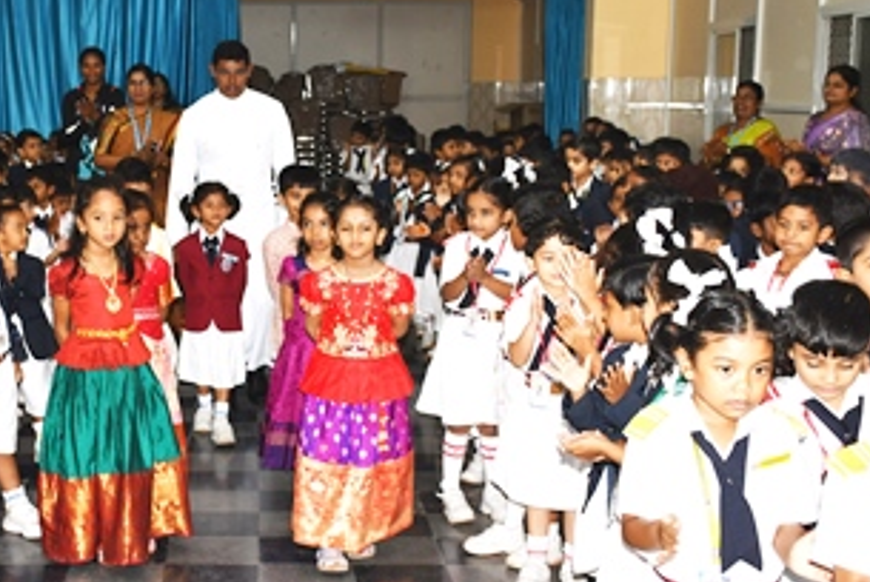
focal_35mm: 66
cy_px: 272
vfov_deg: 20.7
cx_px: 254
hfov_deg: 30.1
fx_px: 1596
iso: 250
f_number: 5.6
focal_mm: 30
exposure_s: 1/125
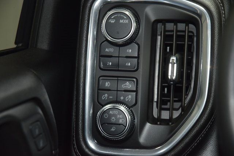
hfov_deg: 19.5
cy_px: 78
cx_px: 117
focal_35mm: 105
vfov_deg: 13.0
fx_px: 683
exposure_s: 1/20
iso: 1250
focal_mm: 70
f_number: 4.5
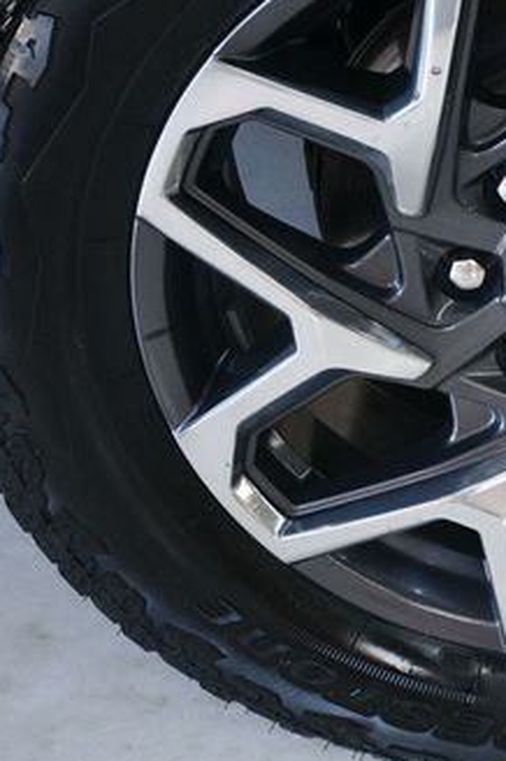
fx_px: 2599
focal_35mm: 123
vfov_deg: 16.6
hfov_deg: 10.9
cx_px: 590
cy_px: 285
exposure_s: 1/125
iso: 1400
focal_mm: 42
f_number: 4.5
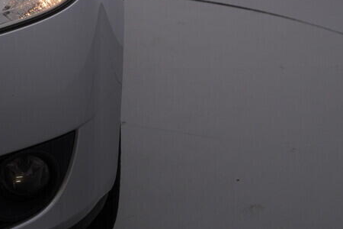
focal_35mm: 82
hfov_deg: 24.7
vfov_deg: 16.3
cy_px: 5
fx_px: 781
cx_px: 128
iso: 125
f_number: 5.6
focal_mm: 24
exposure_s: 1/160
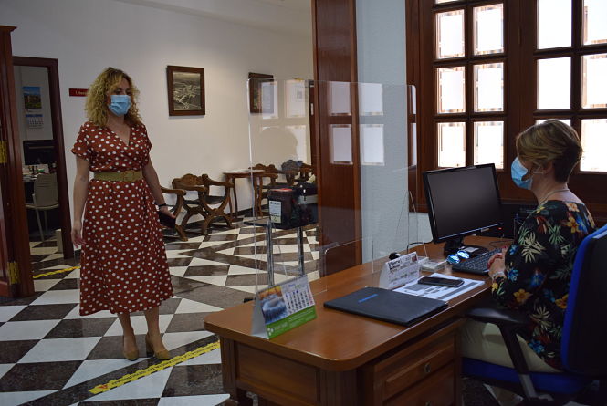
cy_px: 203
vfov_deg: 38.5
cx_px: 304
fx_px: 582
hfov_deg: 55.1
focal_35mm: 34
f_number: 4.5
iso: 400
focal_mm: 23
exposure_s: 1/80
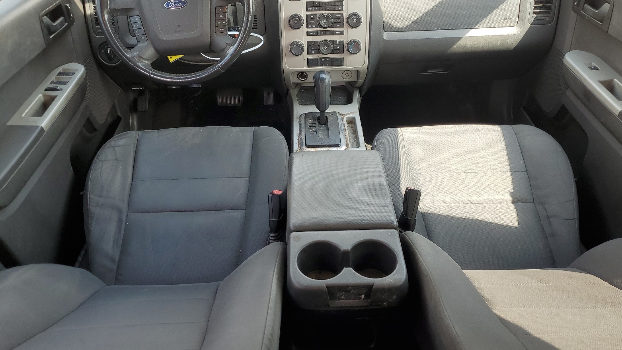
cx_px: 316
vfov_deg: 40.1
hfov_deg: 66.1
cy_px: 152
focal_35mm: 29
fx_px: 478
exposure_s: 1/213
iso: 50
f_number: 1.5
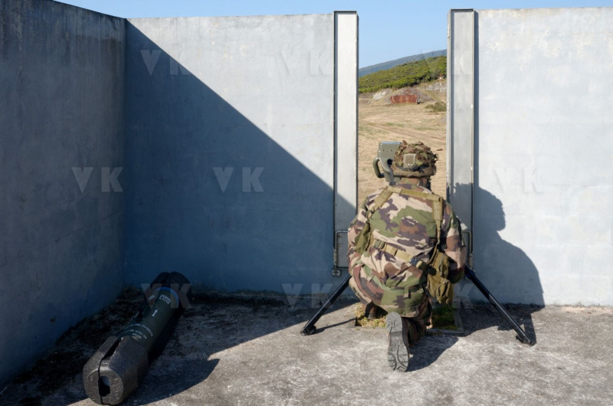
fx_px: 612
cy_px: 203
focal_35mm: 36
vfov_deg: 36.7
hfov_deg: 53.2
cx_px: 306
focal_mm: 24
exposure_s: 1/400
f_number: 8
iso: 200
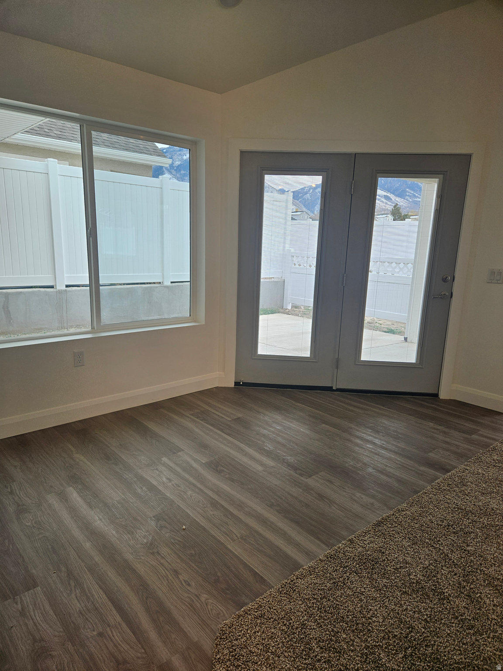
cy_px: 336
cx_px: 252
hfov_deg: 58.9
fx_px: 446
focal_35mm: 23
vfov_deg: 73.9
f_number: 1.8
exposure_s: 1/171
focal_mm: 5.4
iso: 25
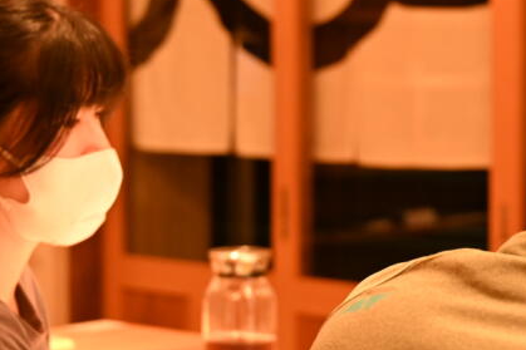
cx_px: 462
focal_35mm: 115
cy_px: 109
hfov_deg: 17.6
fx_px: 1680
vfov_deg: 11.9
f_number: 4
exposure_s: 1/50
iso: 1600
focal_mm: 47
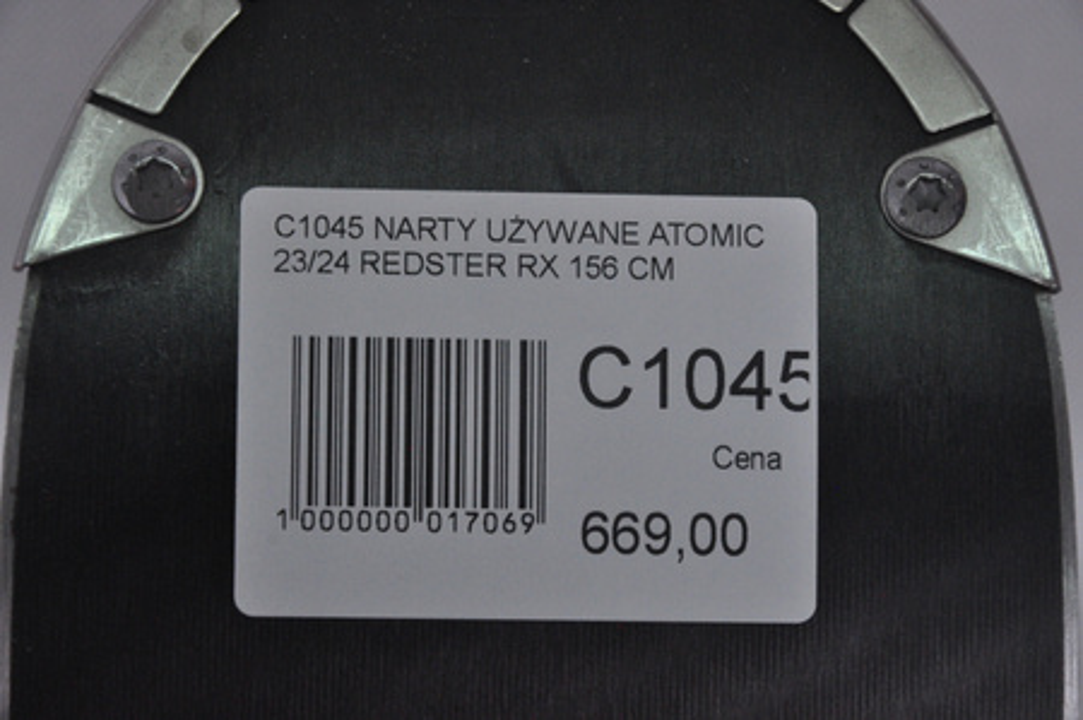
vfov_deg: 8.7
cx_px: 542
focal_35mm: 158
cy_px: 360
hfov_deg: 13.1
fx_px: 4733
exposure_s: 1/125
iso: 3200
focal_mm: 105
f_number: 9.5
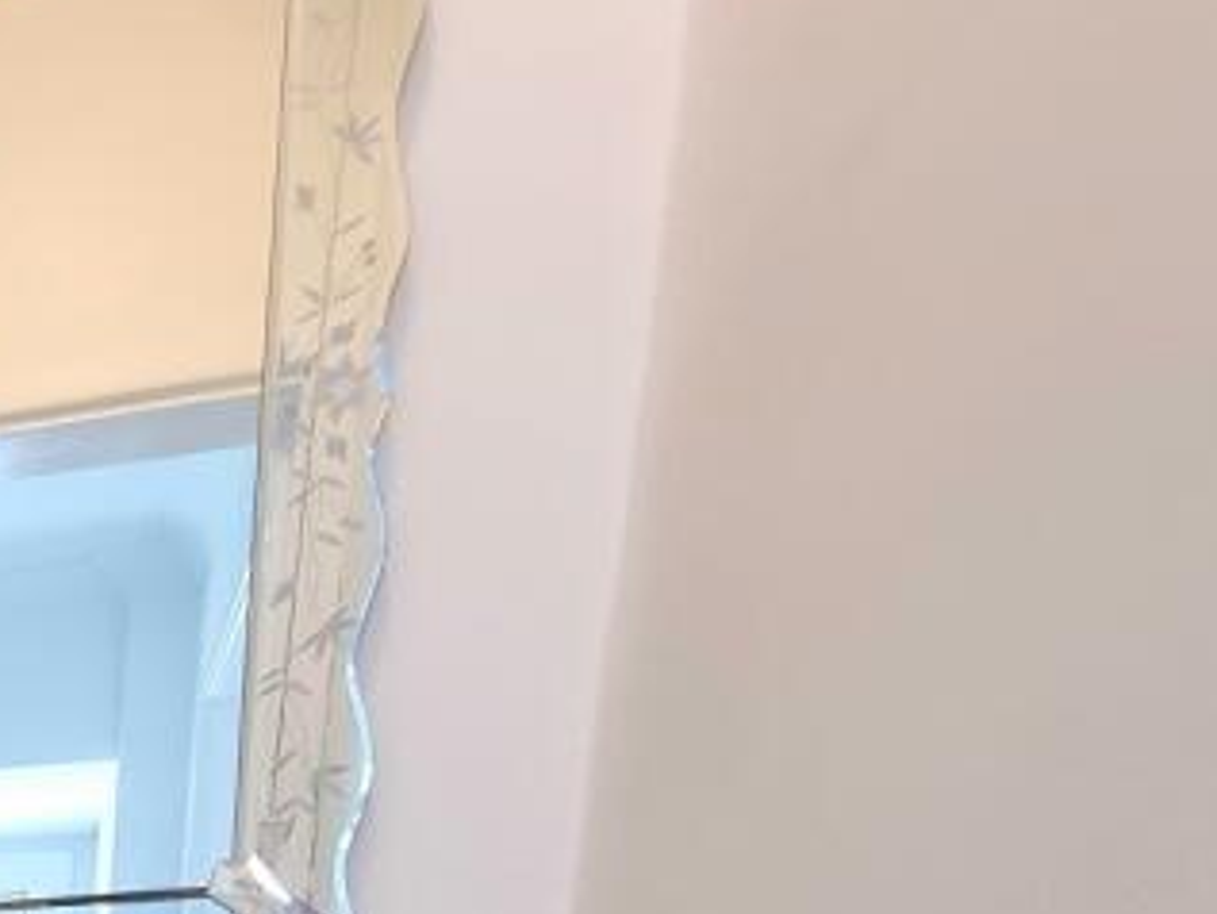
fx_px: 1477
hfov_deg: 26.6
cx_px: -726
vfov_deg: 25.7
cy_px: 1371
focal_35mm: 42
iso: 200
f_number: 2.2
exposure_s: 1/50
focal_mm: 2.2
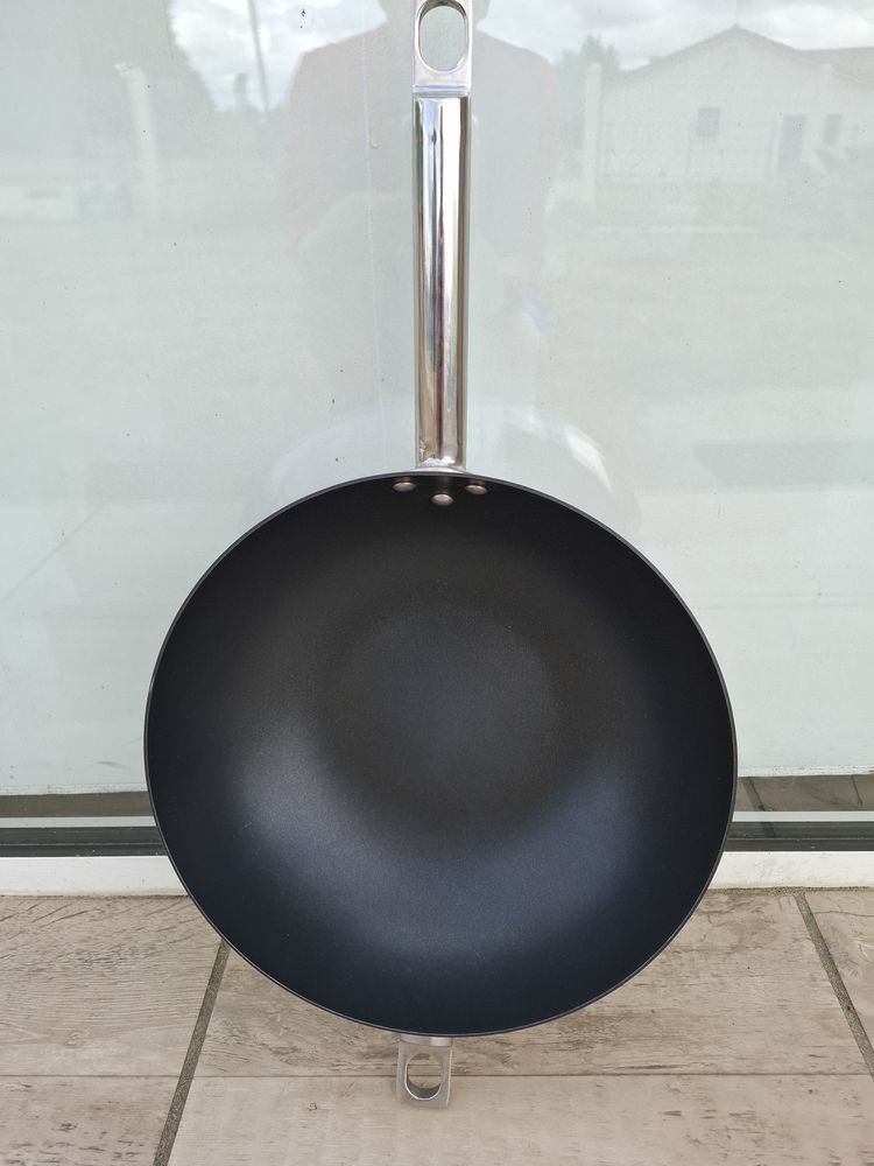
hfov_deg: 58.9
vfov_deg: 73.9
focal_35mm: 23
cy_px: 583
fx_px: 774
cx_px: 437
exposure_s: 1/529
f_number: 1.8
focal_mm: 5.54
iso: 50
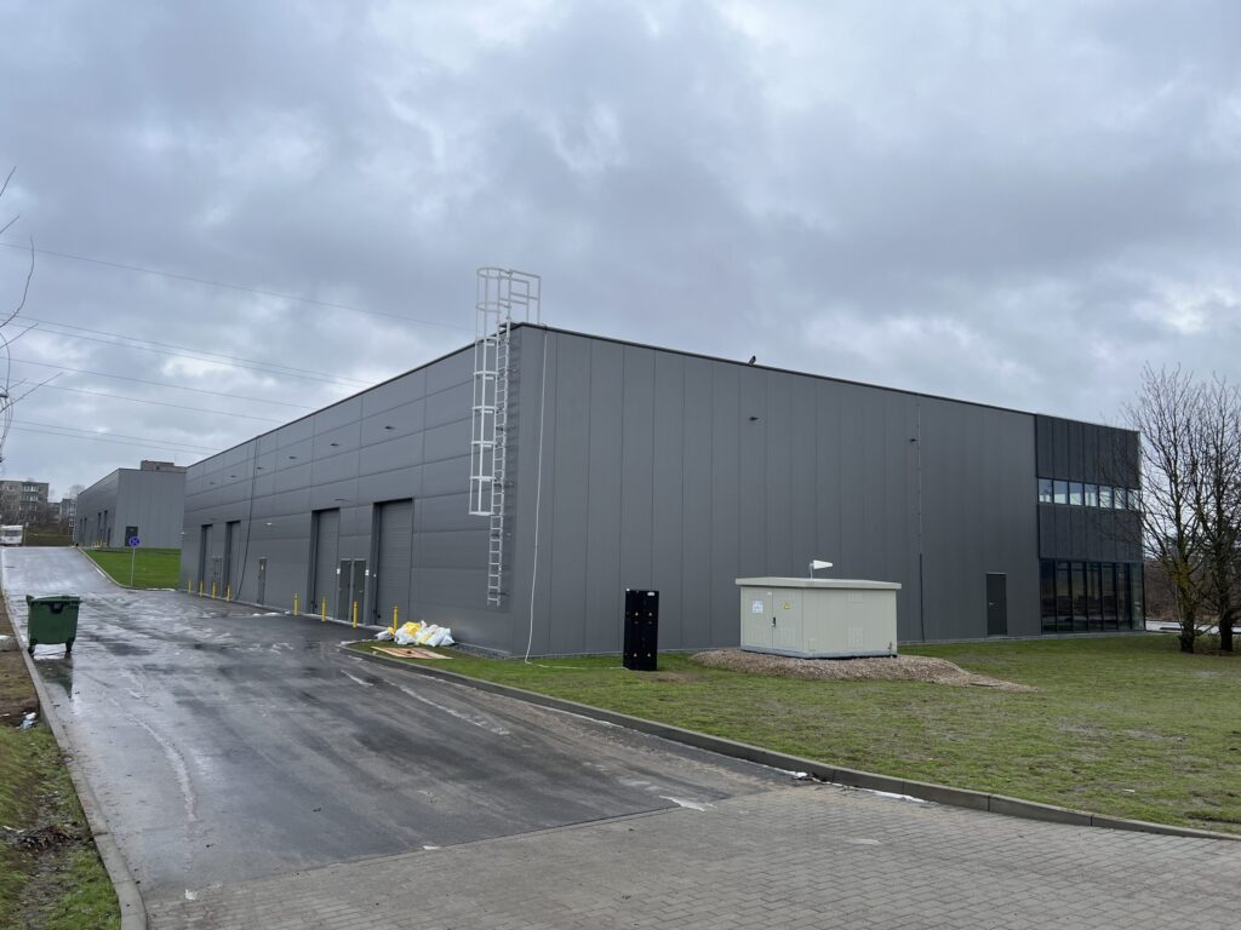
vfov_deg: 53.1
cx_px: 620
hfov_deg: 67.3
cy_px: 465
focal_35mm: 26
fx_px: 932
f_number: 1.5
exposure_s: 1/853
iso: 50
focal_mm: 5.7
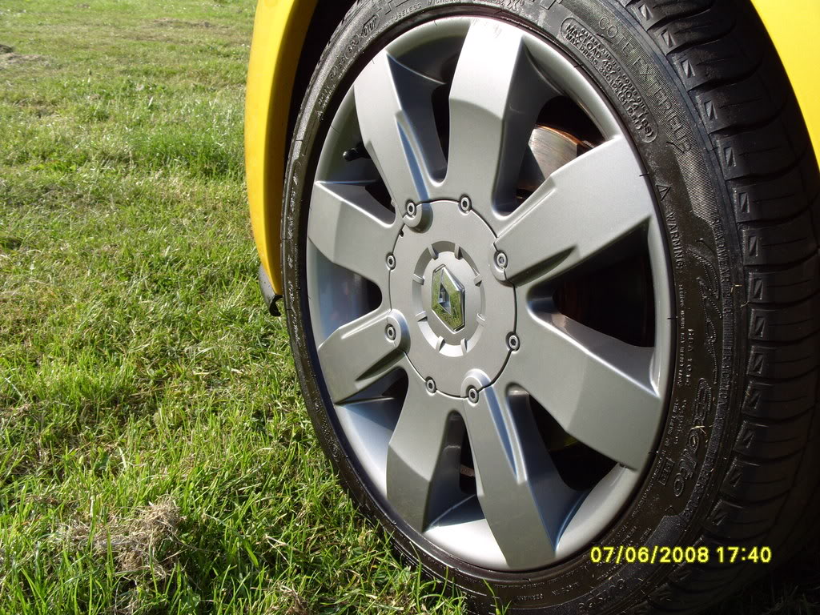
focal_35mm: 35
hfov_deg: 52.6
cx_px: 410
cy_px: 308
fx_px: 829
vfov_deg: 40.7
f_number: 5.3
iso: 80
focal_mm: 7.8
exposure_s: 1/250
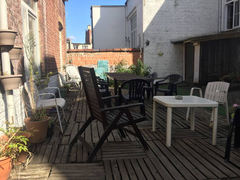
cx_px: 120
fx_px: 201
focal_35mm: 29
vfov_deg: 48.2
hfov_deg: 61.7
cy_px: 90
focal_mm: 4.15
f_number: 2.2
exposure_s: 1/1130
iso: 32
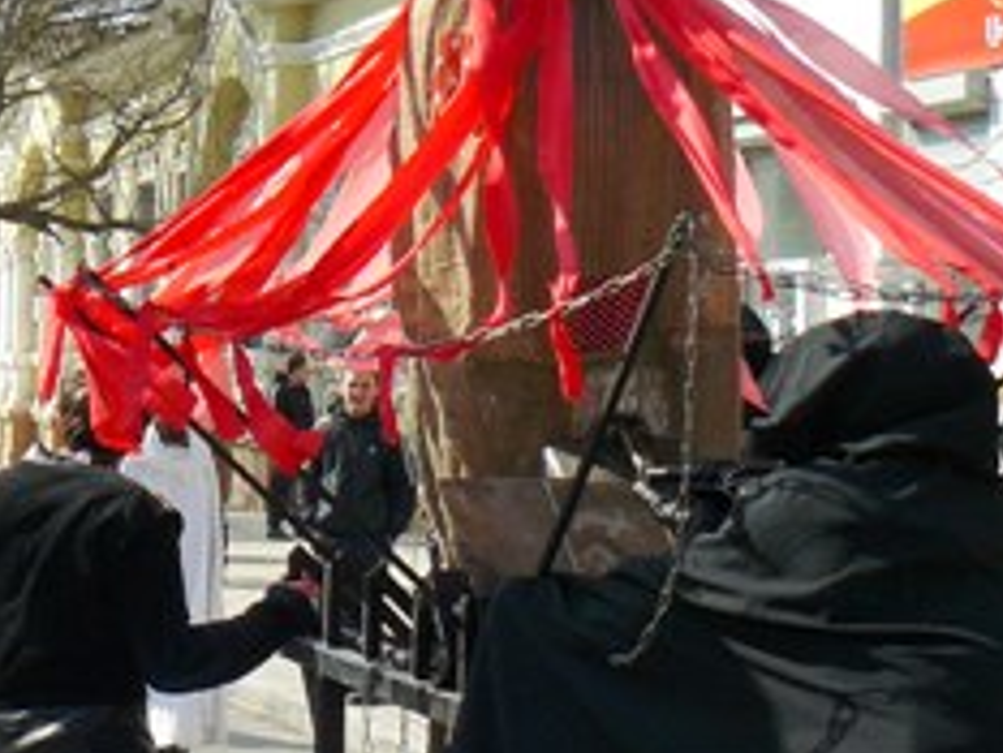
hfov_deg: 18.3
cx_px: -357
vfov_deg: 14.9
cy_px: 293
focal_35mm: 99
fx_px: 2870
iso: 100
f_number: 5.6
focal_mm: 6
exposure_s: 1/250
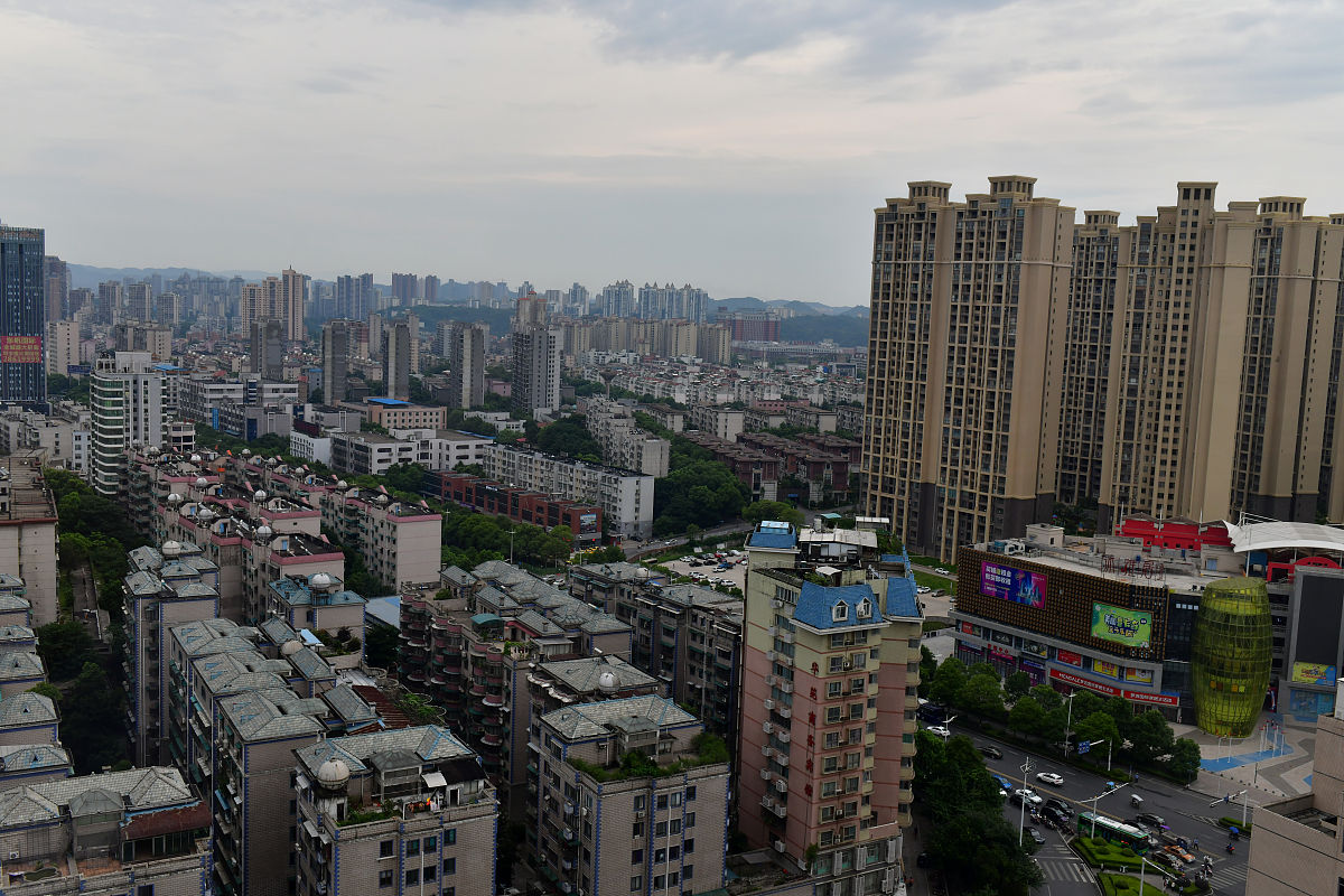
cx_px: 672
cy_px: 448
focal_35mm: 35
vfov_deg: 37.9
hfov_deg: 54.4
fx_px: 1307
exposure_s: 1/640
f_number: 7.1
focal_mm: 35
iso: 320
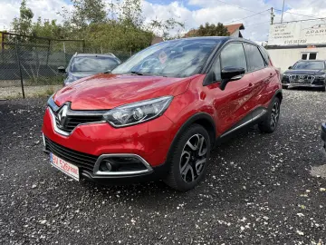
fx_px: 226
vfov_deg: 56.8
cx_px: 163
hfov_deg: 71.6
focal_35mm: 24
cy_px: 122
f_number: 1.78
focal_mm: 6.76
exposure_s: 1/1618
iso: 80
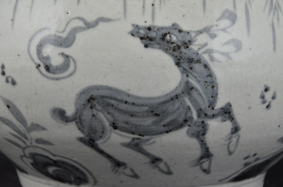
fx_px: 824
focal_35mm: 105
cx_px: 142
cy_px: 94
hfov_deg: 19.5
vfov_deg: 13.0
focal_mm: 70
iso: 1100
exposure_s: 1/40
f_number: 6.3
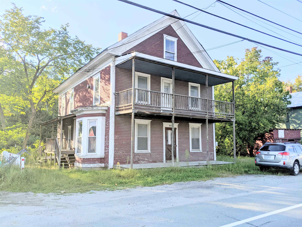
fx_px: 236
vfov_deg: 51.4
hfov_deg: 65.3
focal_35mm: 27
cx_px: 151
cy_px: 114
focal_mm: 4.44
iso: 44
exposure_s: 1/1957
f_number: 1.8
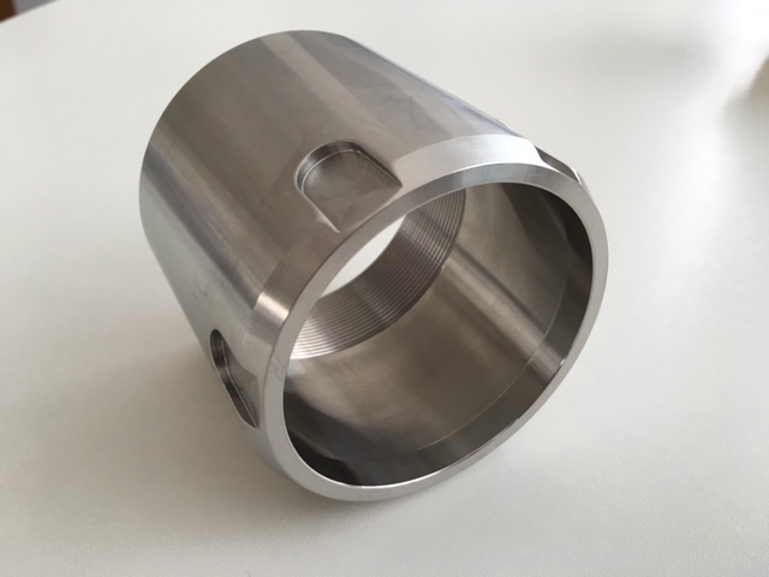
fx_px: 644
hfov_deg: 61.7
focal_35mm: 29
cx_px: 384
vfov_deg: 48.2
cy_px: 288
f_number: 2.2
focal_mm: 4.15
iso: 25
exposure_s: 1/33
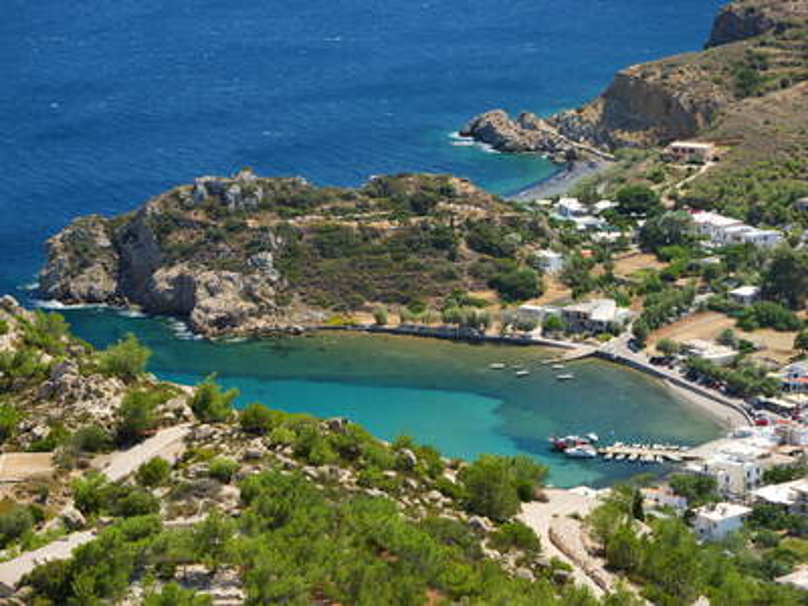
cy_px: 303
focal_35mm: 120
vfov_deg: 12.3
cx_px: 404
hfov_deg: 16.4
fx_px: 2801
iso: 100
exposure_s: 1/320
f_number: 4
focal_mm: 60
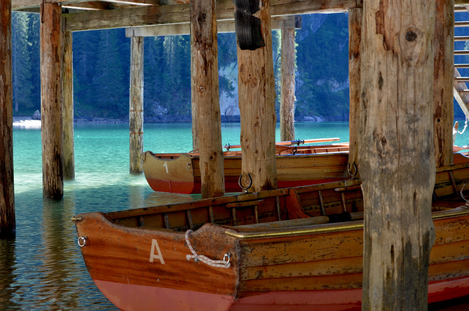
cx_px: 234
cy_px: 156
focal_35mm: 82
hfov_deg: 24.7
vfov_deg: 16.5
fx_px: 1072
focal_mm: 55
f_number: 9
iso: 160
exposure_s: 1/30
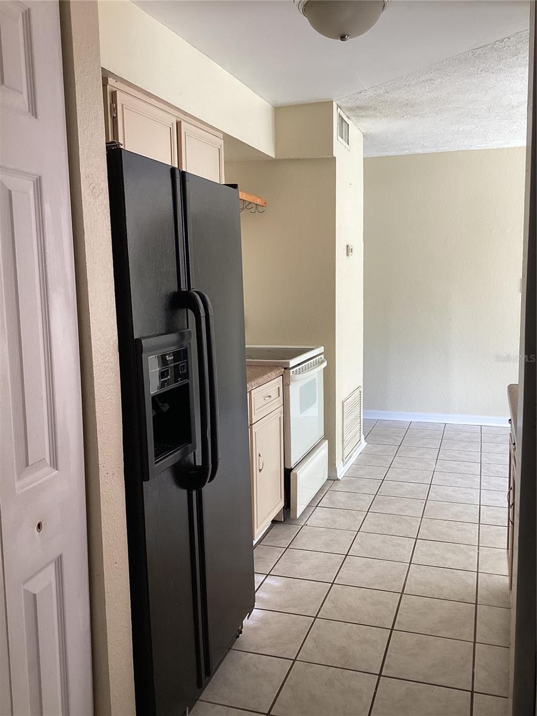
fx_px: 641
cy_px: 358
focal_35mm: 31
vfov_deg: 58.4
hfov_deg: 45.4
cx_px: 268
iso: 80
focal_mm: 3.3
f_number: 2.4
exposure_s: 1/60
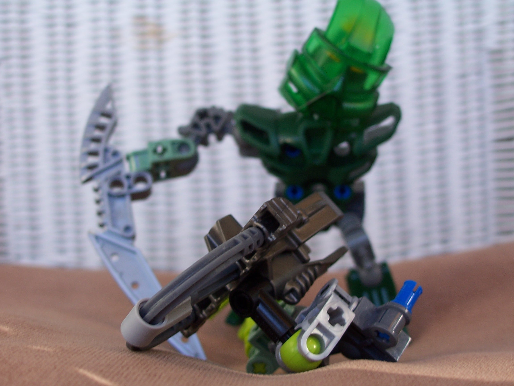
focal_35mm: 60
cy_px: 193
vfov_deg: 24.4
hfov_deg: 32.2
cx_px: 257
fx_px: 891
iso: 80
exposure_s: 1/60
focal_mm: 10.3
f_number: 2.8
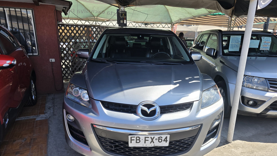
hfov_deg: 71.9
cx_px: 142
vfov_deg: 43.9
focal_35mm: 26
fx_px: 191
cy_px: 101
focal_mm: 6.3
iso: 12
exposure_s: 1/350
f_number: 1.7
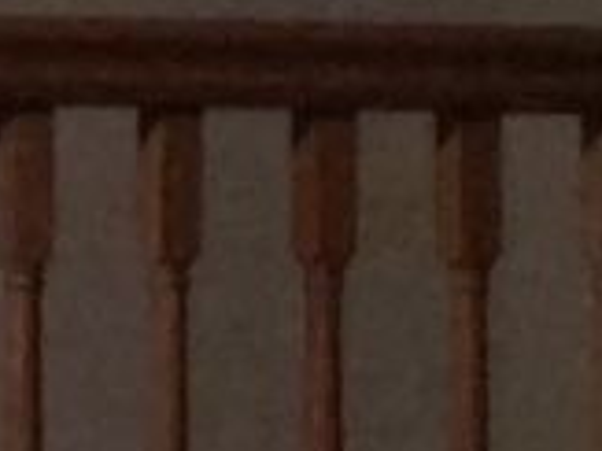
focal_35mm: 244
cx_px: -1341
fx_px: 4240
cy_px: 240
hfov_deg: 7.1
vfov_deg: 6.1
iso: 320
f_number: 2.4
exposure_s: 1/20
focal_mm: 2.15
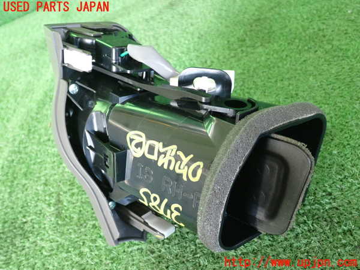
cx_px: 180
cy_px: 135
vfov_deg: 37.7
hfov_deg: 49.0
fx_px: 395
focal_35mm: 38
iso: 1000
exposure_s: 1/125
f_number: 2.7
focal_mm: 6.83
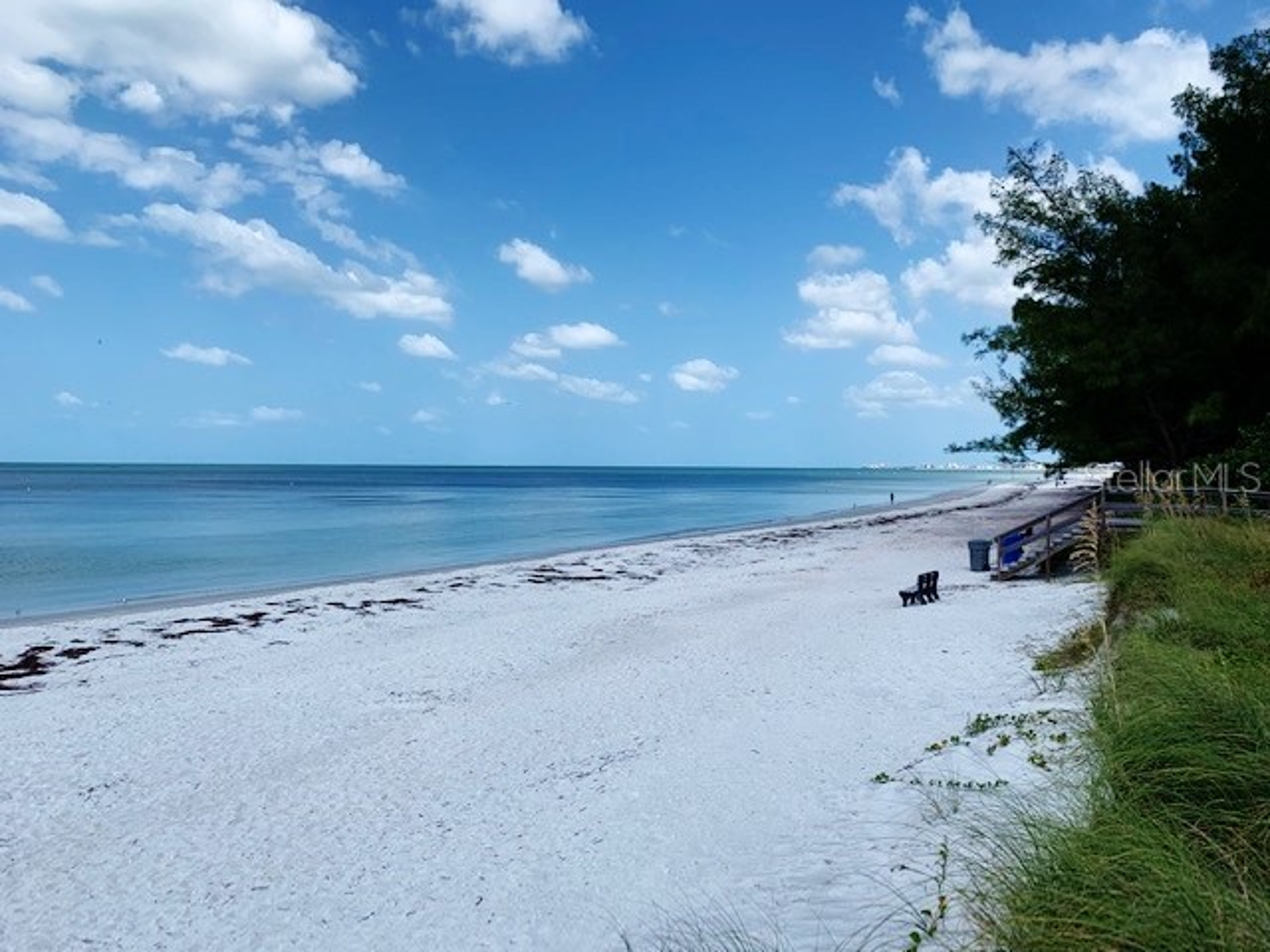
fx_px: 954
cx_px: 635
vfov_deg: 53.1
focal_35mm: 26
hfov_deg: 67.3
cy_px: 476
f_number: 1.8
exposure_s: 1/3401
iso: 25
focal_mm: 4.25
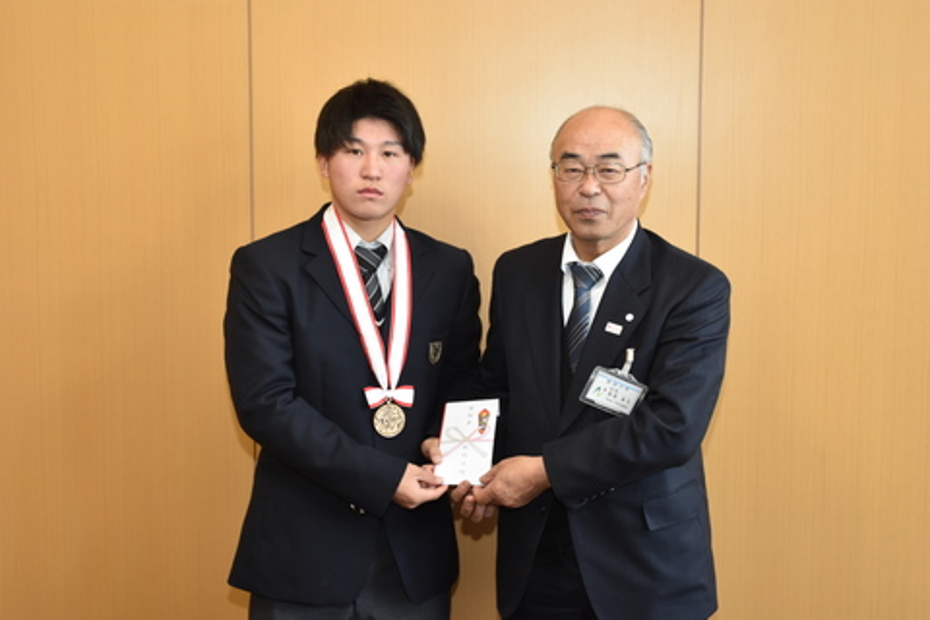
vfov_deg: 23.8
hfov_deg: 35.1
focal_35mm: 57
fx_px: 1472
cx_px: 465
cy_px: 310
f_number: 5
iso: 800
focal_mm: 38
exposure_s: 1/100
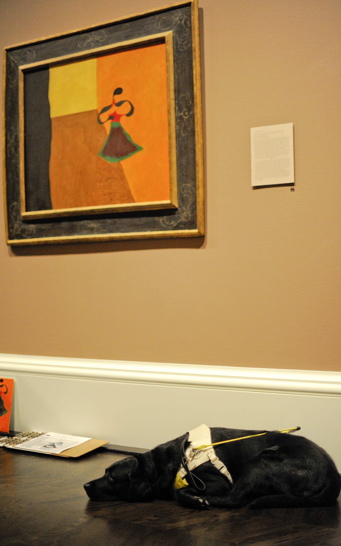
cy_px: 273
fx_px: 758
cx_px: 166
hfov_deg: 25.3
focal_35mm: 51
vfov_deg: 39.6
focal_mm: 50
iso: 3200
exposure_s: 1/200
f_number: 1.4
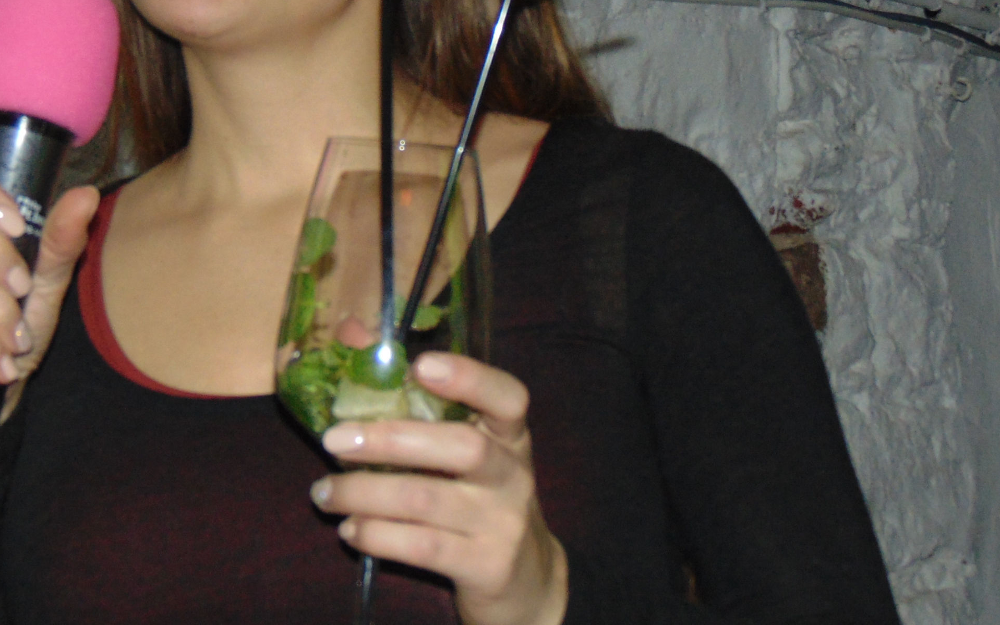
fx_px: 3298
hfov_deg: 17.2
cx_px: 466
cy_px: 32
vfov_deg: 10.7
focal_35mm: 121
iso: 200
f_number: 3.6
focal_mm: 10.8
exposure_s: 1/60
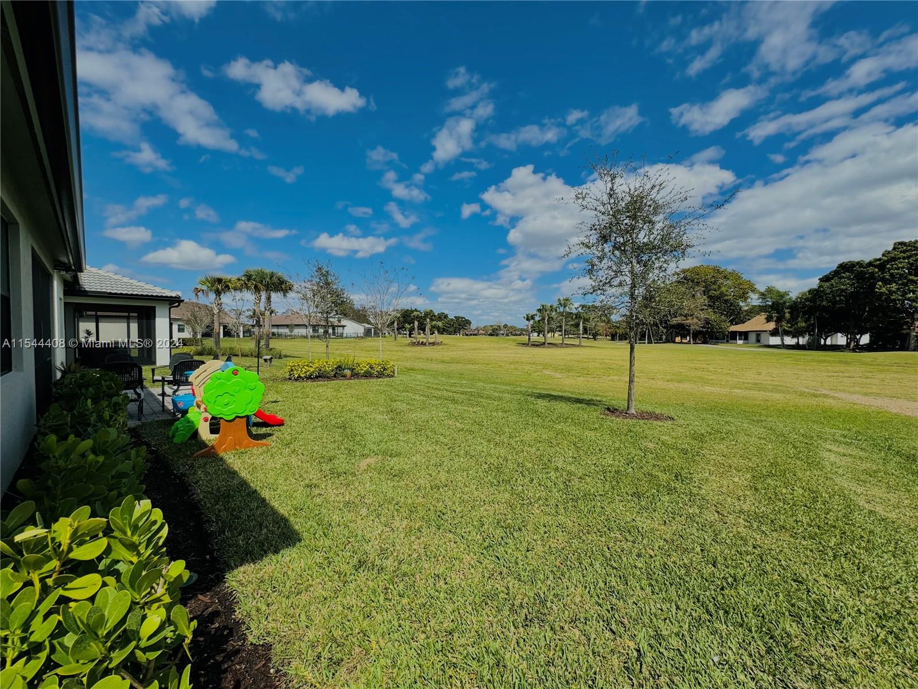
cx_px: 459
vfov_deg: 85.7
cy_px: 344
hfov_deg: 102.1
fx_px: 371
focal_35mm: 14
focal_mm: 2.22
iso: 50
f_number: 2.2
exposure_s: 1/2985
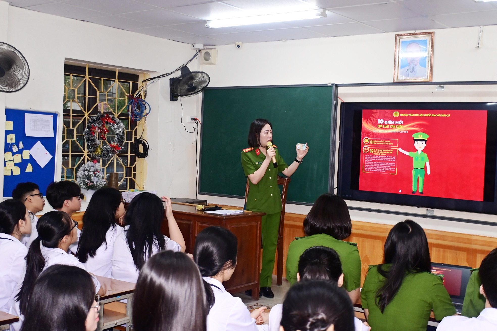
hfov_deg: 43.6
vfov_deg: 29.9
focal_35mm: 45
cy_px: 166
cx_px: 248
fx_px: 621
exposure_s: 1/200
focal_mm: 30
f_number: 5
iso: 1250
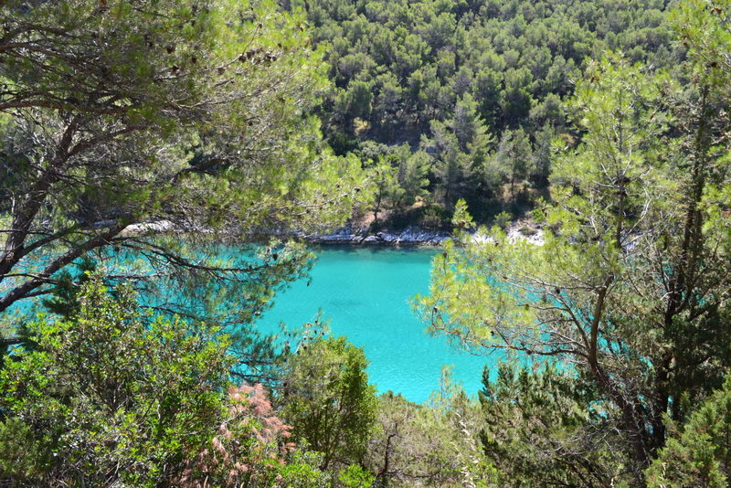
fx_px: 609
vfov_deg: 43.6
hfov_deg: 61.9
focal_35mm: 30
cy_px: 244
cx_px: 366
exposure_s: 1/200
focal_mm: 20
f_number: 10
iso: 400
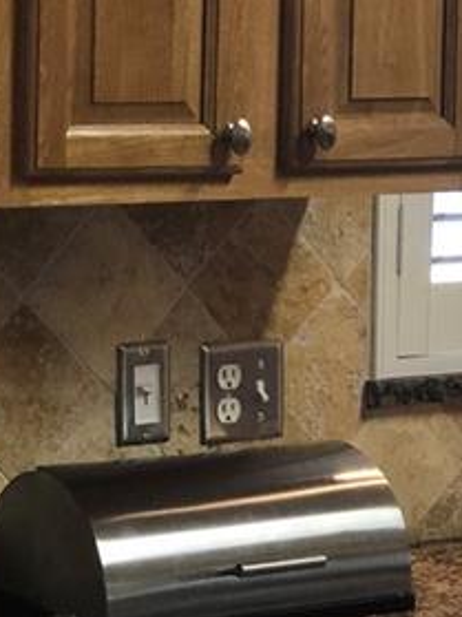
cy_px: 334
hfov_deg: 9.4
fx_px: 2796
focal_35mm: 157
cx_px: 429
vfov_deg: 12.6
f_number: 2.8
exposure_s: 1/60
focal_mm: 6.6
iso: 400
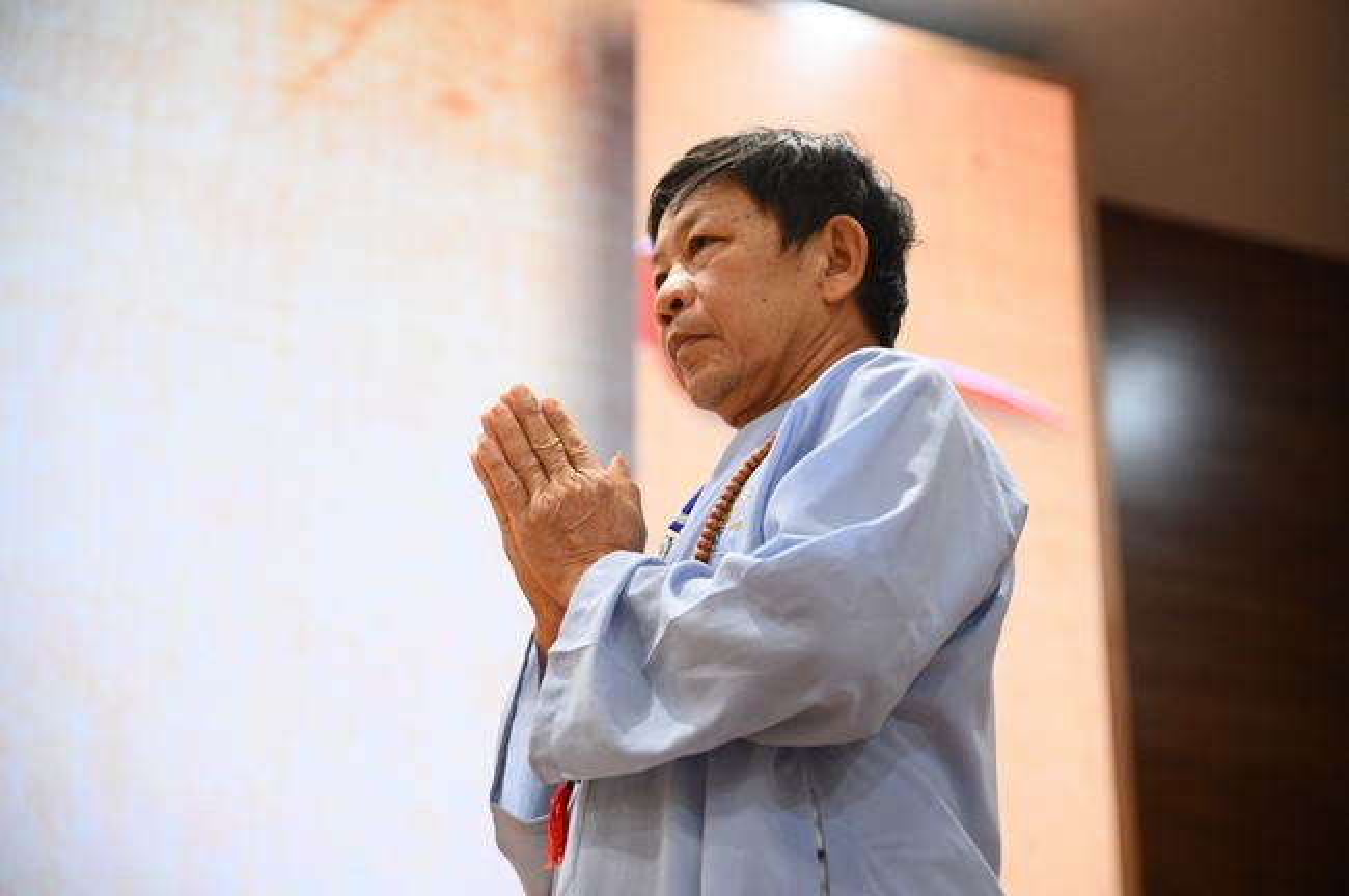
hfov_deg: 21.5
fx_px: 3556
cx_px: 674
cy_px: 448
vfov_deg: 14.4
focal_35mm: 95
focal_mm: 95
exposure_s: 1/160
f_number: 4
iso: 5000
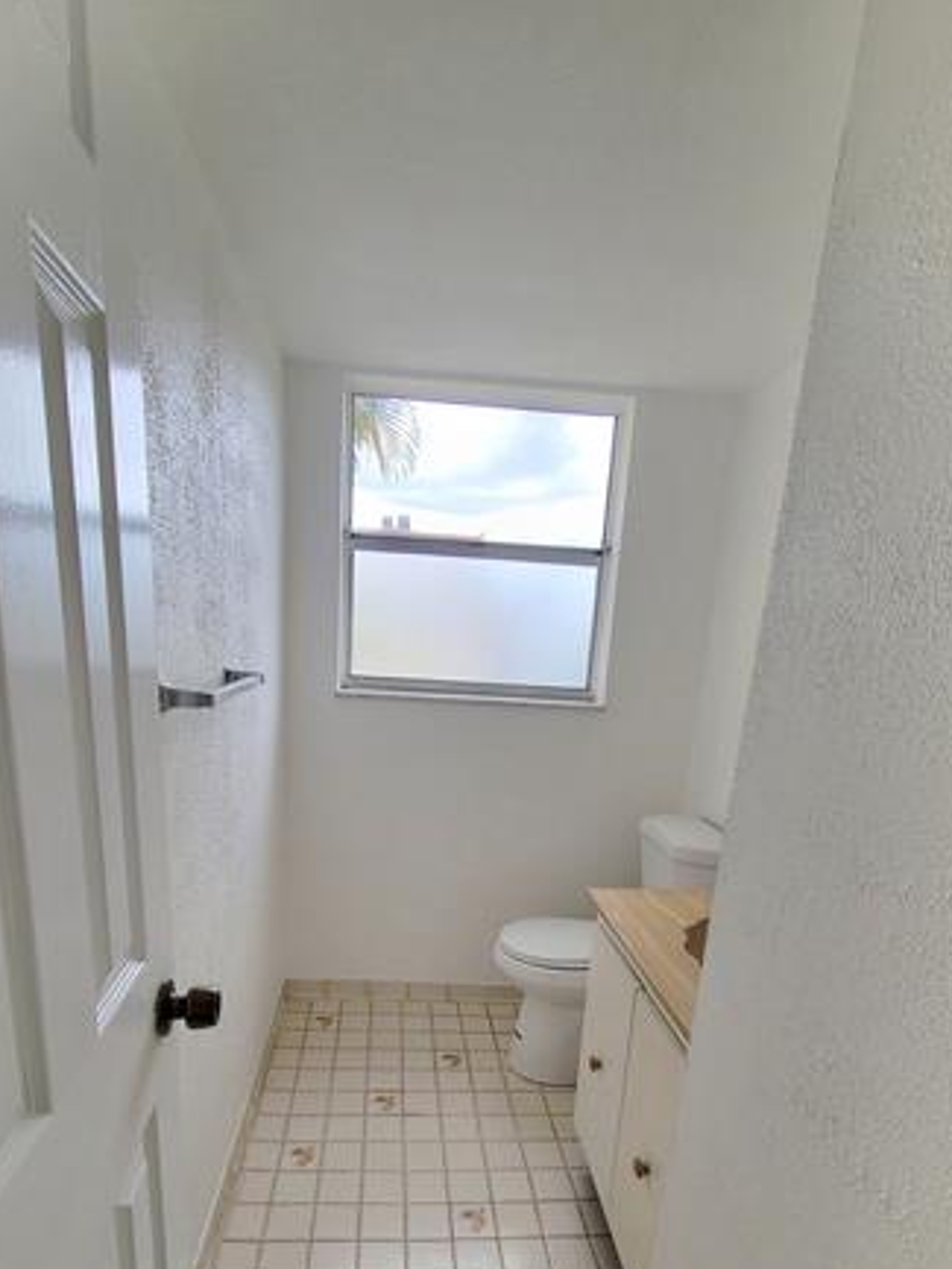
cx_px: 460
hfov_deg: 71.6
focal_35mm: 18
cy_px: 826
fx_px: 660
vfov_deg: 85.2
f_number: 2.2
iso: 80
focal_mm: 2.2
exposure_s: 1/120
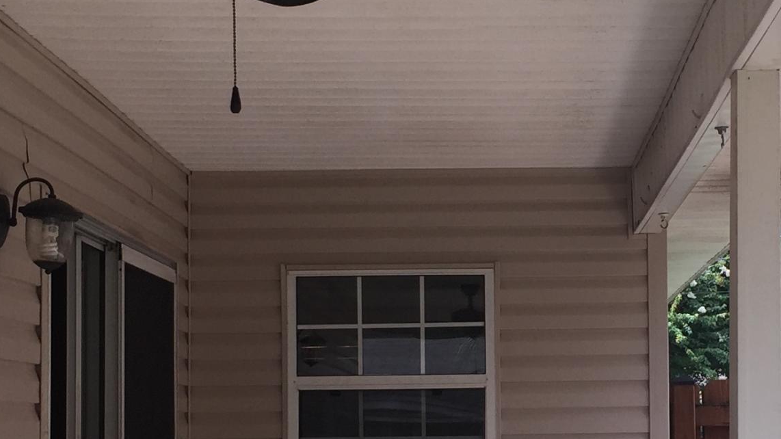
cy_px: 384
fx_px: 1719
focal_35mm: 83
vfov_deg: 14.4
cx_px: 570
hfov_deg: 25.3
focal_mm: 4.15
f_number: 2.2
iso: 32
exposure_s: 1/746
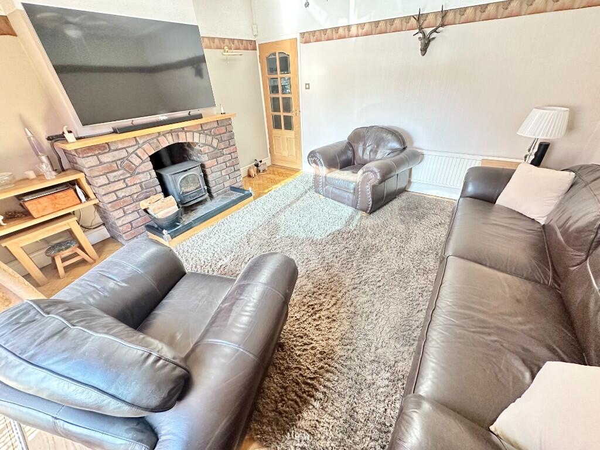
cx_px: 300
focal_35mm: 14
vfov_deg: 85.7
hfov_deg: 102.1
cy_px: 225
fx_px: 243
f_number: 2.2
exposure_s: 1/60
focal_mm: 2.22
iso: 400
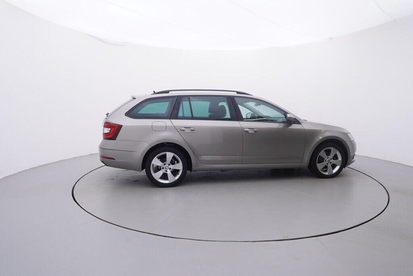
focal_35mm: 22
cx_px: 206
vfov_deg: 56.2
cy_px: 138
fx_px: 258
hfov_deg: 77.3
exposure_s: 1/80
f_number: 5
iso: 200
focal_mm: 15
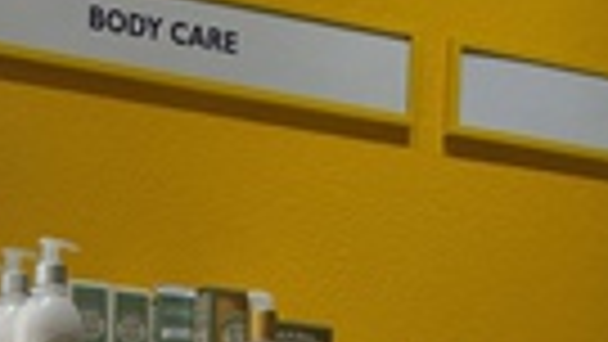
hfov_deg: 13.9
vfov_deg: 7.8
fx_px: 2338
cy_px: 806
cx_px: -309
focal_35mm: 145
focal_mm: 4.15
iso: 50
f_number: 2.2
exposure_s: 1/120
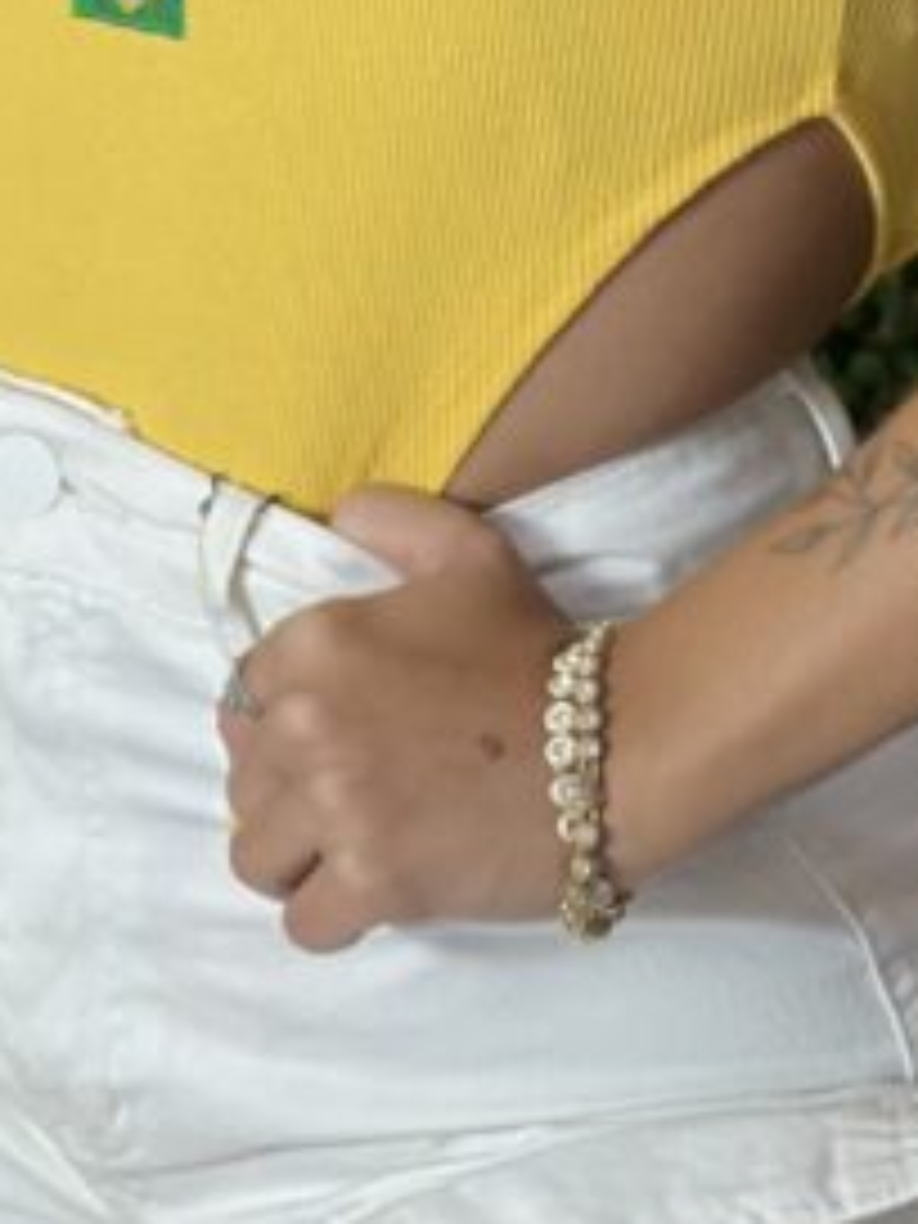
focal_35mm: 264
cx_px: 400
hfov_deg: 5.6
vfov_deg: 7.4
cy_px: -448
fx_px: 9335
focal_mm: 9
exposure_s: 1/120
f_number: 2.8
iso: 200
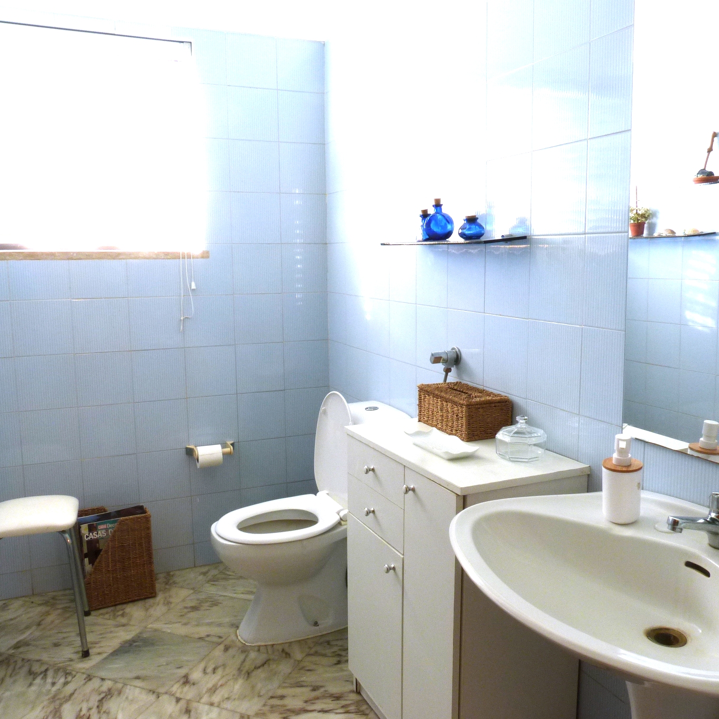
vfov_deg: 54.0
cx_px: 377
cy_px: 365
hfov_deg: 54.0
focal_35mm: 30
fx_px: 705
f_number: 7.1
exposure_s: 1/2.5
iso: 100
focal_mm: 4.5
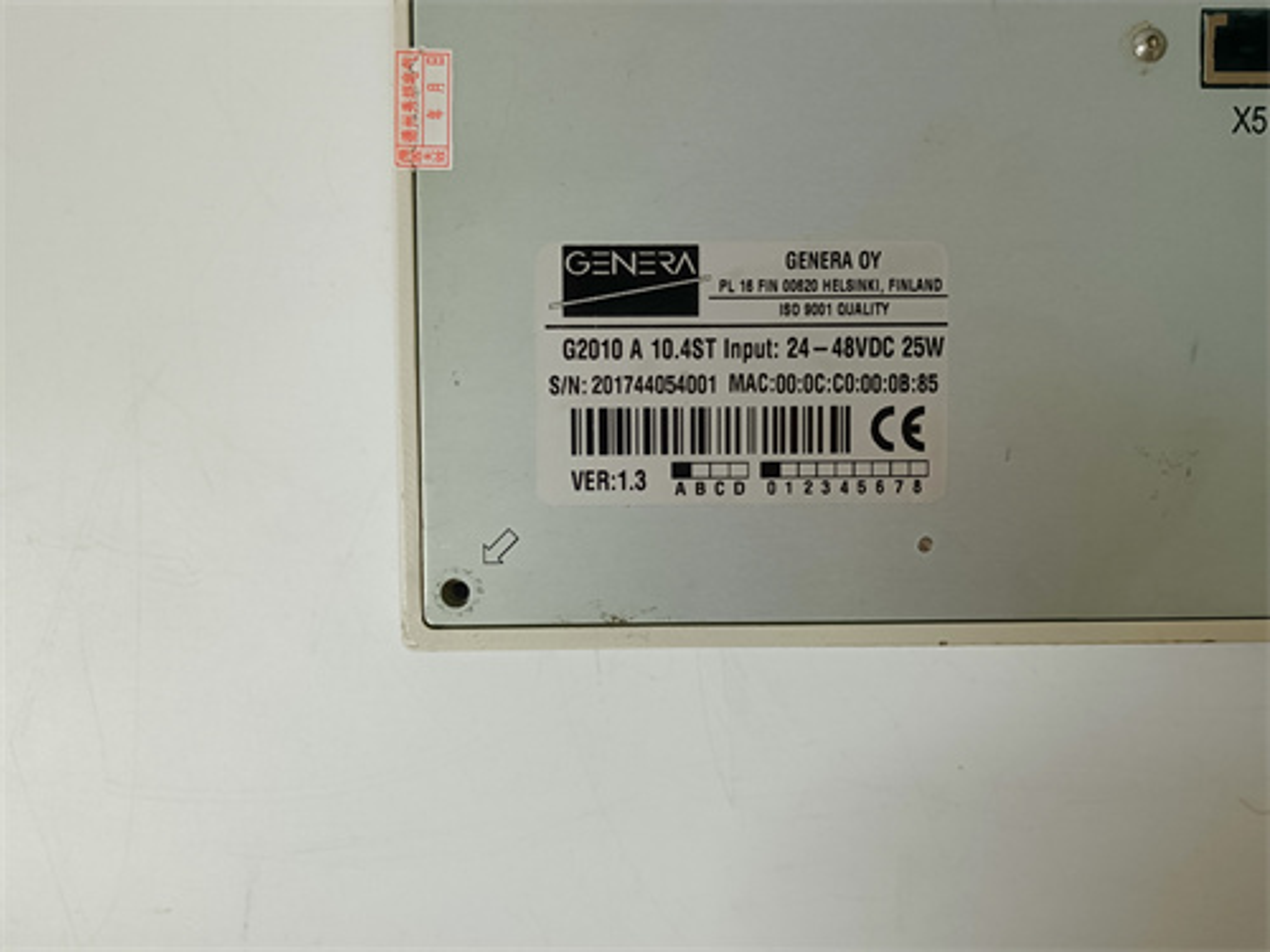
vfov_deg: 51.4
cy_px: 476
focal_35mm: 27
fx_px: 991
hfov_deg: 65.3
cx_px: 635
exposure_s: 1/50
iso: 620
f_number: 1.9
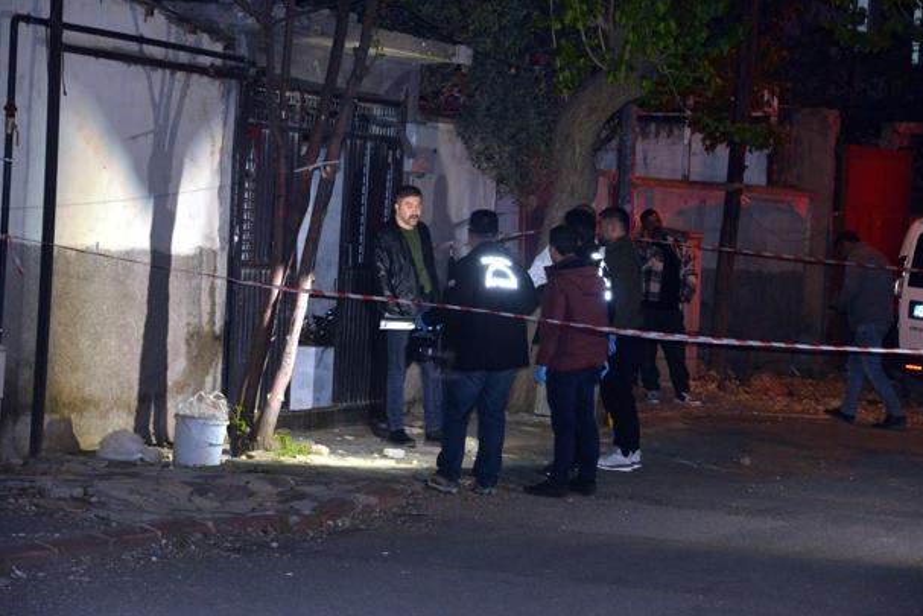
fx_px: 3488
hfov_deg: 15.1
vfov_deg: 10.1
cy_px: 309
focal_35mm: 136
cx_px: 463
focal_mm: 135
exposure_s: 1/60
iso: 5000
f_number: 8
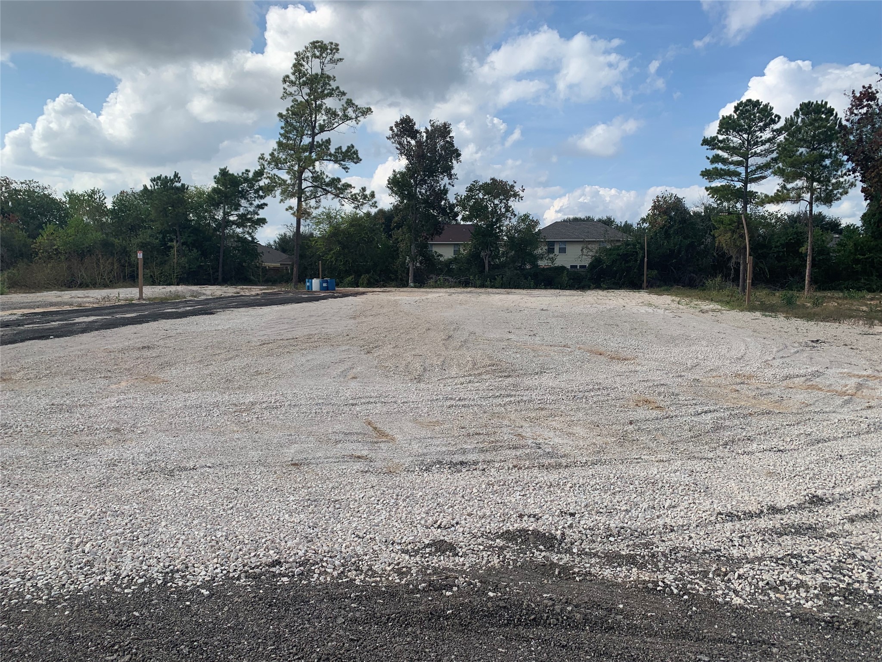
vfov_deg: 53.1
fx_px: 662
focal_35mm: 26
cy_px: 331
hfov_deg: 67.3
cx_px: 441
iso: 25
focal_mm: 4.25
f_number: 1.8
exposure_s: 1/2915
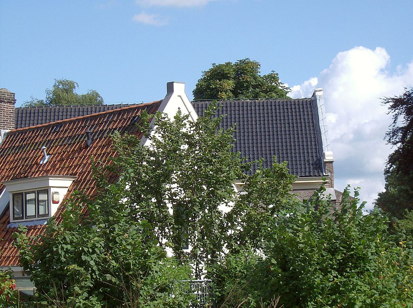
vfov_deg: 13.7
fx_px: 1286
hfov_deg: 18.3
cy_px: 154
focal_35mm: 108
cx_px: 206
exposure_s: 1/253
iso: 100
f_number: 7.8
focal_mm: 18
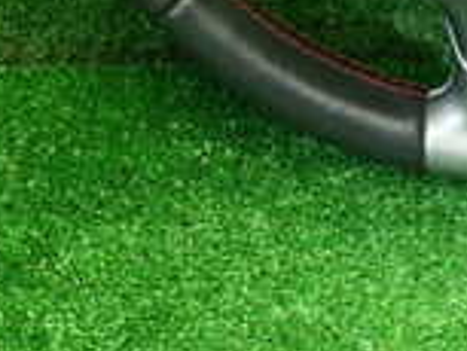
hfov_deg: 19.1
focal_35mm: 98
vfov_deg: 13.2
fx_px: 1323
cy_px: -330
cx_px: 528
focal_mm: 4.5
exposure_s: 1/40
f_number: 2
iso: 200
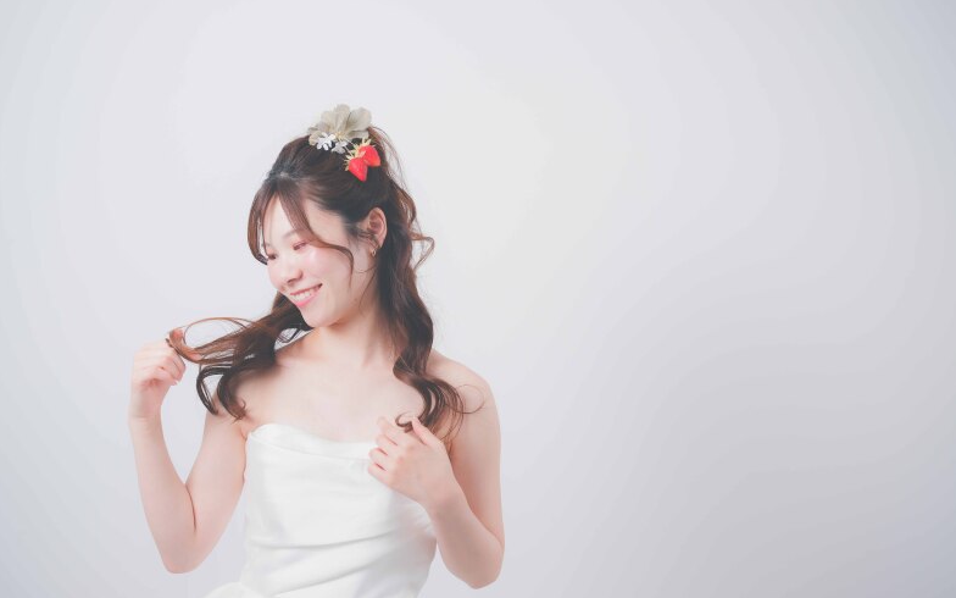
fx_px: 1355
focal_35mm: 52
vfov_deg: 24.9
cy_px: 301
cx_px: 485
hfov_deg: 38.9
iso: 200
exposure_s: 1/160
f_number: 2.2
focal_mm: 33
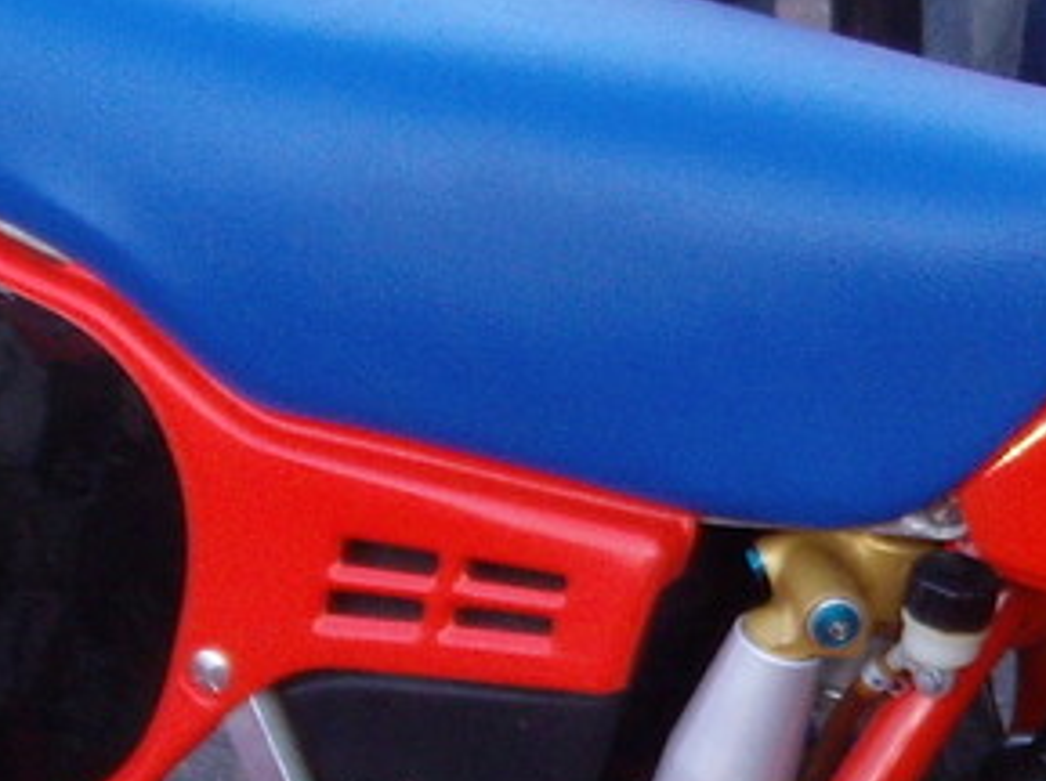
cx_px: 1582
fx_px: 4768
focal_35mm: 158
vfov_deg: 9.3
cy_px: 864
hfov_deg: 11.9
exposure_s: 1/115
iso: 64
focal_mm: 6.4
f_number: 3.5
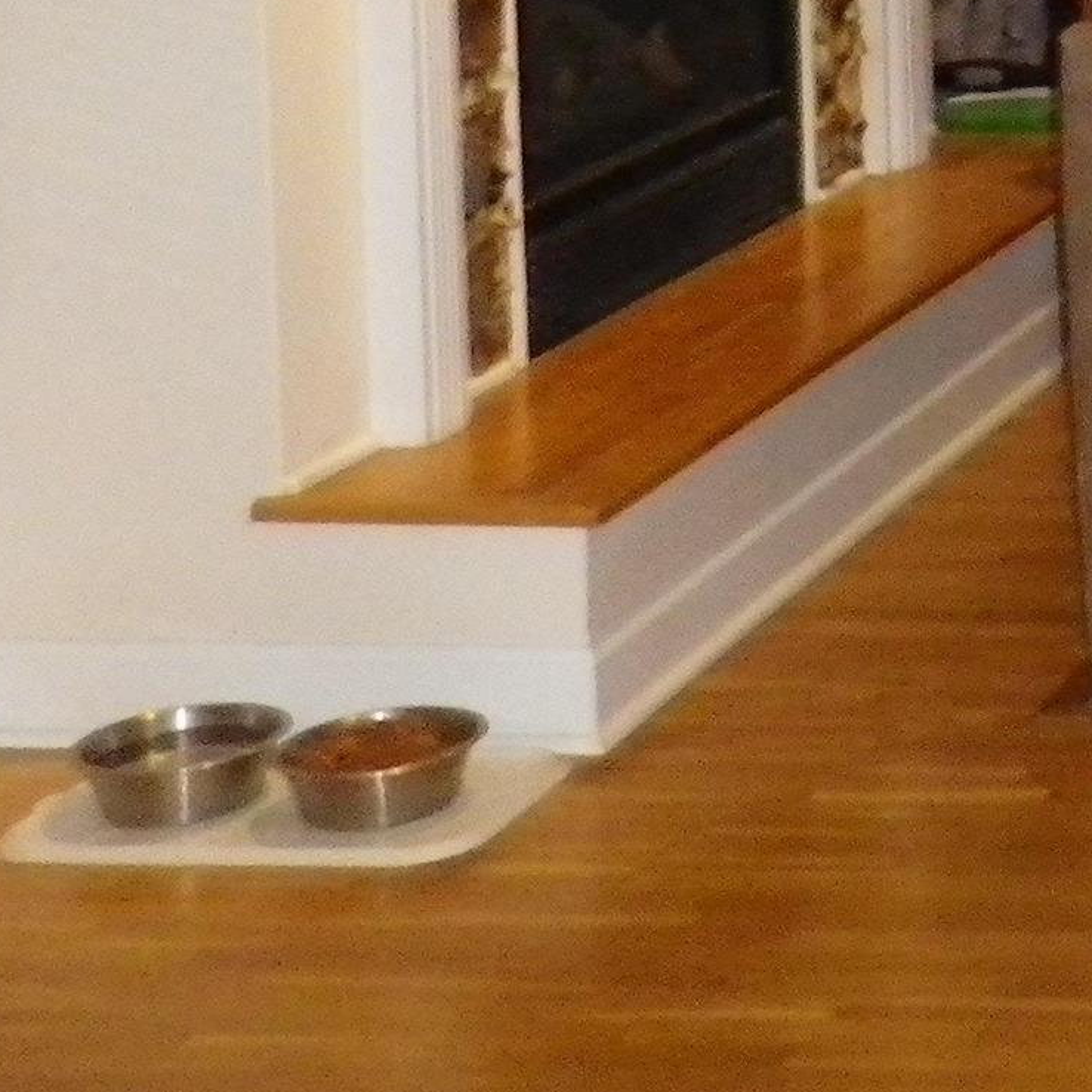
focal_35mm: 92
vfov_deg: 17.8
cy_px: -294
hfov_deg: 15.2
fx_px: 3284
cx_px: 2184
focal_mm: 4.5
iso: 500
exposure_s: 1/50
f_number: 3.5
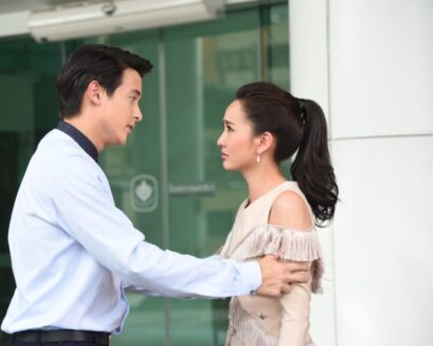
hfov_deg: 14.6
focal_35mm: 132
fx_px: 1691
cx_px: 189
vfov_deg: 11.7
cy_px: 173
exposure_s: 1/250
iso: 400
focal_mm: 116
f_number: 5.6
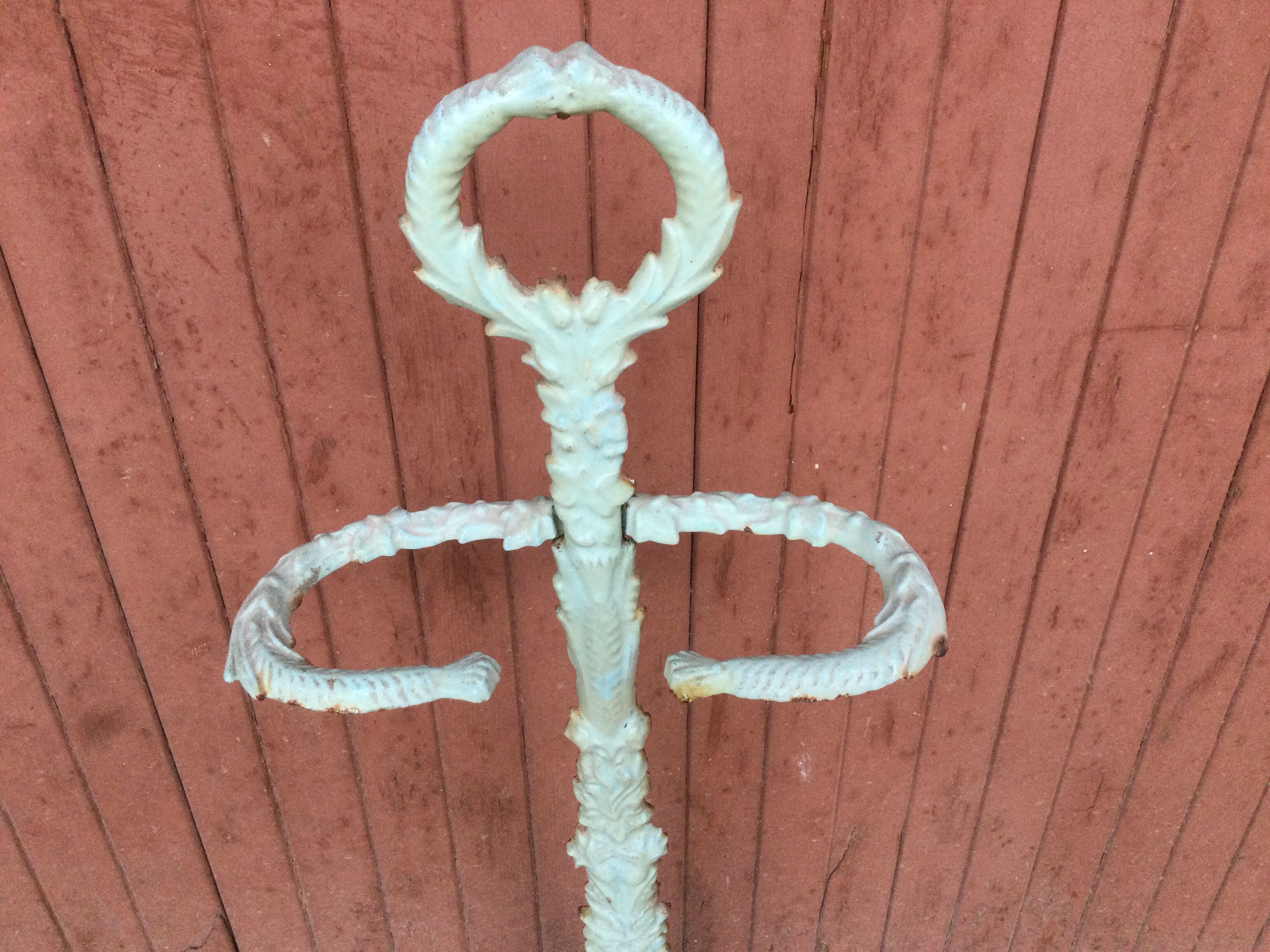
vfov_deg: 45.4
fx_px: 1137
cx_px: 635
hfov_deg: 58.4
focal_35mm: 31
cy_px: 476
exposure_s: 1/33
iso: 50
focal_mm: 3.3
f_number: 2.4
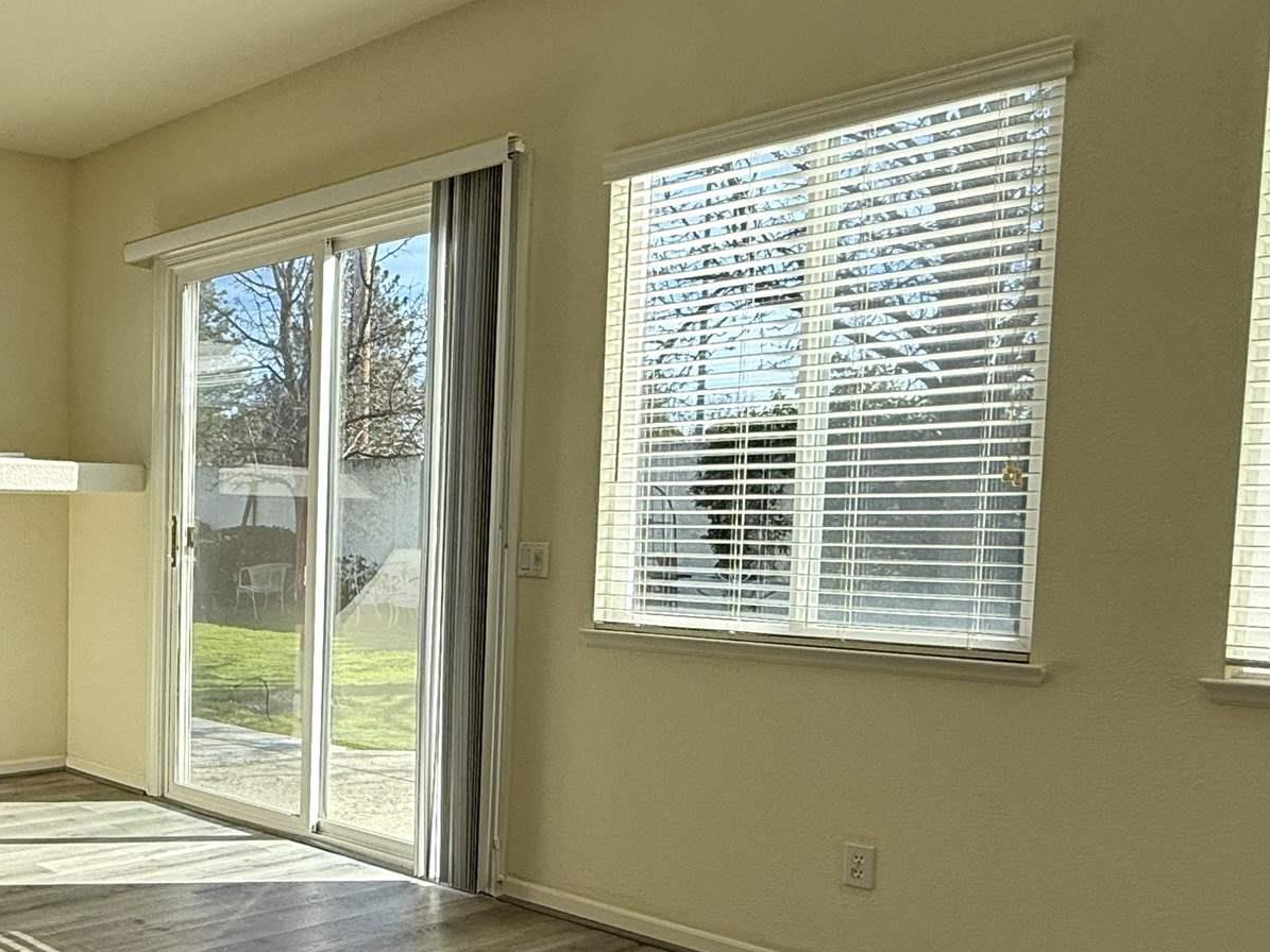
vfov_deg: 39.3
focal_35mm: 36
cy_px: 615
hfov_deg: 44.7
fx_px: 1321
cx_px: 41
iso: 50
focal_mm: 2.22
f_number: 2.2
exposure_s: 1/518
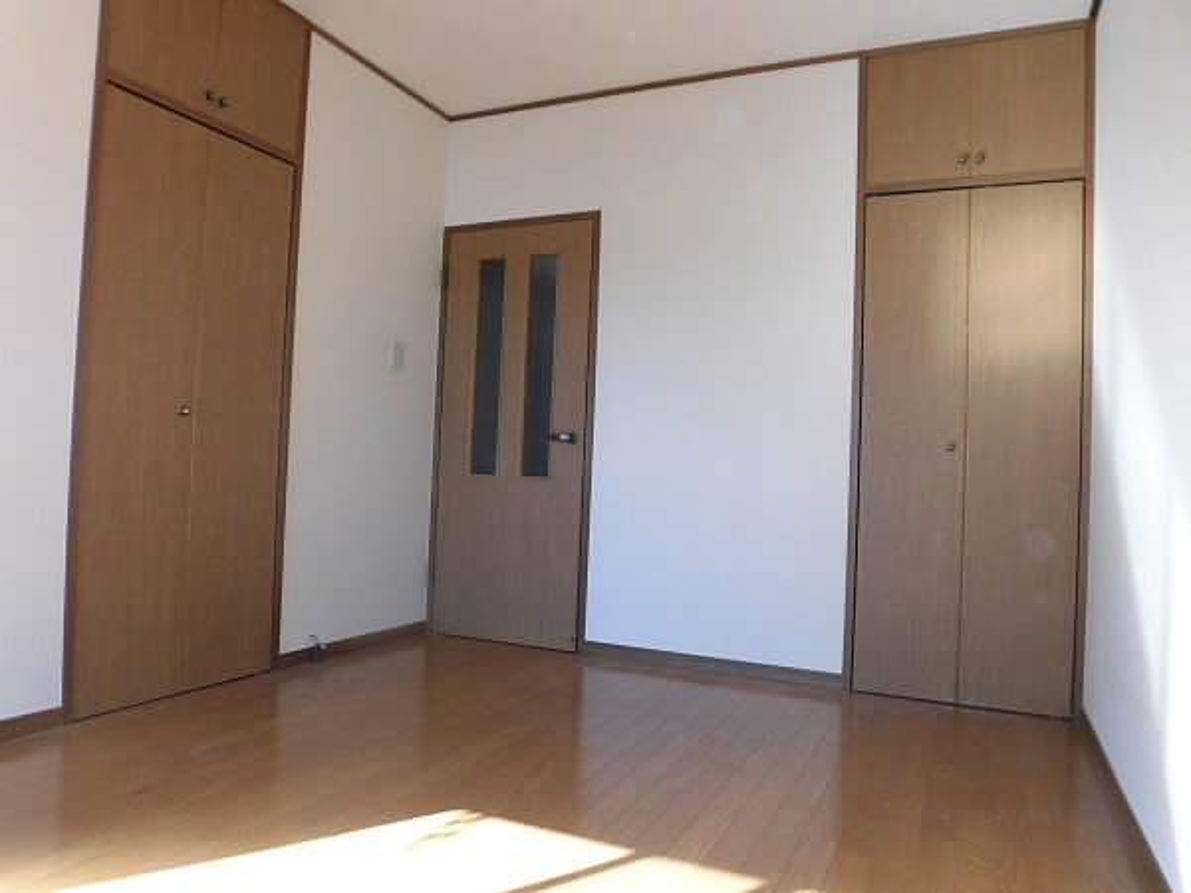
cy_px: 446
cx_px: 596
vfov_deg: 56.8
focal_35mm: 24
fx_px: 826
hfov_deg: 71.6
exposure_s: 1/80
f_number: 3.1
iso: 100
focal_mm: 4.3
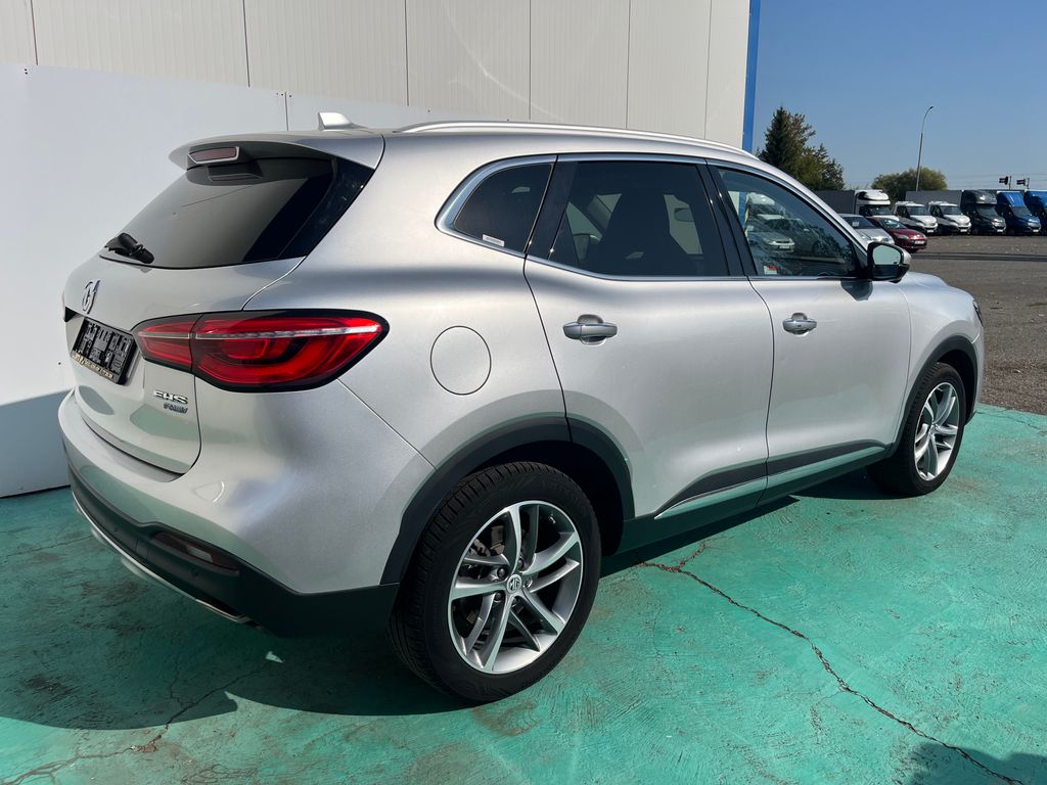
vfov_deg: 53.1
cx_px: 524
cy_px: 392
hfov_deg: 67.3
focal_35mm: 26
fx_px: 786
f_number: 1.6
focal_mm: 5.1
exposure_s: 1/9091
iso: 50
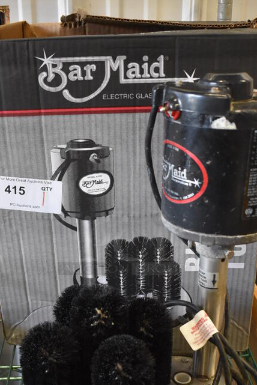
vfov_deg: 41.6
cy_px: 244
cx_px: 125
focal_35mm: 47
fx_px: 503
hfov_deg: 28.7
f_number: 3.8
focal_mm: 22
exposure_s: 1/125
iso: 3200
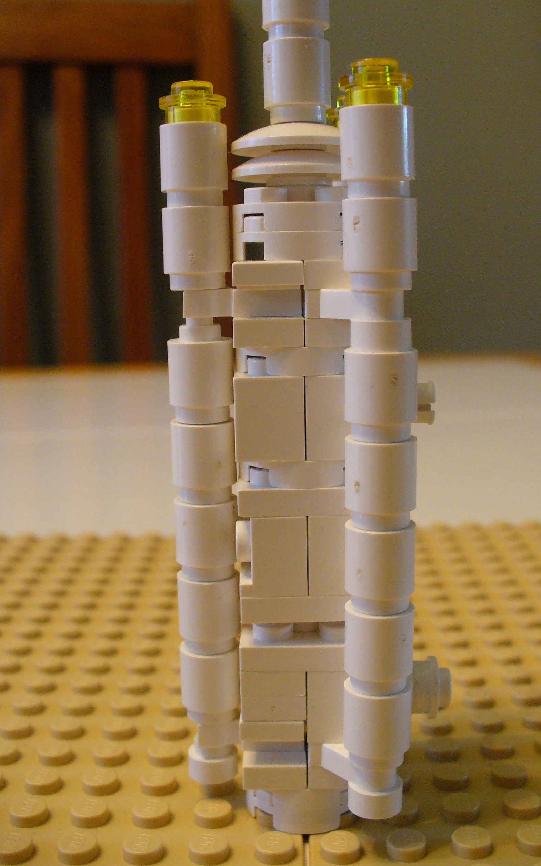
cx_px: 302
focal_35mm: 40
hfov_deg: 32.0
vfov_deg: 49.3
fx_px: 944
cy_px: 436
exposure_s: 1/25
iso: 200
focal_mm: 6.1
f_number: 2.8
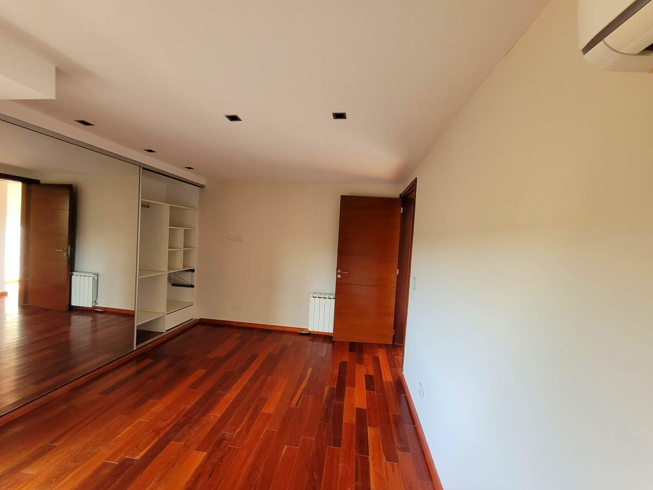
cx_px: 326
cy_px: 245
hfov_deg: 106.2
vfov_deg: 89.9
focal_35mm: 13
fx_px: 245
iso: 200
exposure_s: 1/50
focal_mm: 1.74
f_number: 2.2
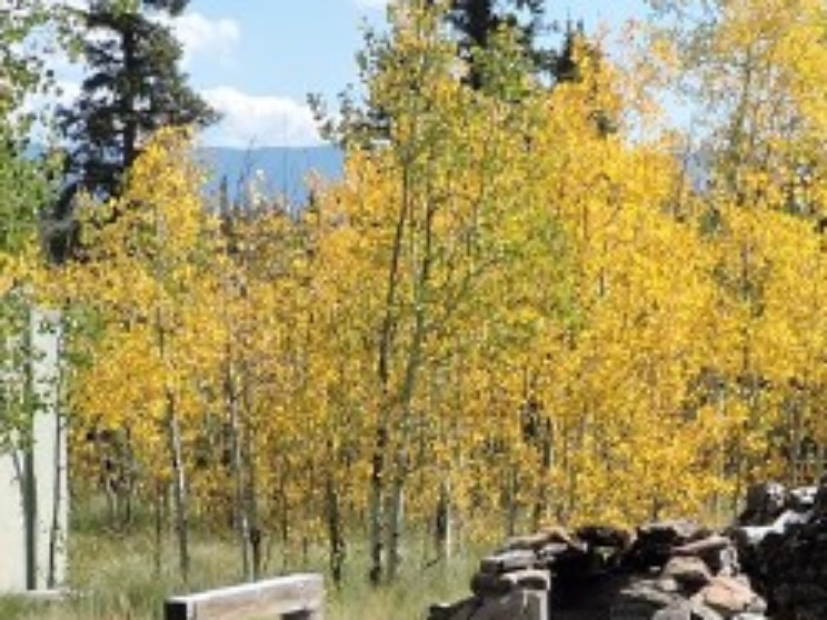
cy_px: 373
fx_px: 2365
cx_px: 407
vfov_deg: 14.9
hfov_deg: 19.8
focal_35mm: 99
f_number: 3
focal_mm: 4.3
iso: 100
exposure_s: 1/1000
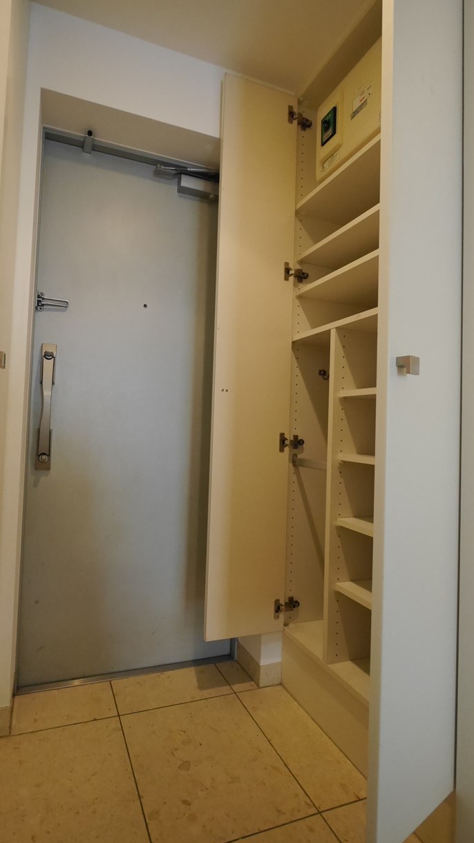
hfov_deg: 65.2
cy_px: 411
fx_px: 358
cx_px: 155
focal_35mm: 16
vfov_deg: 99.4
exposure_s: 1/60
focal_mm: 7
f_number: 4
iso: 2000
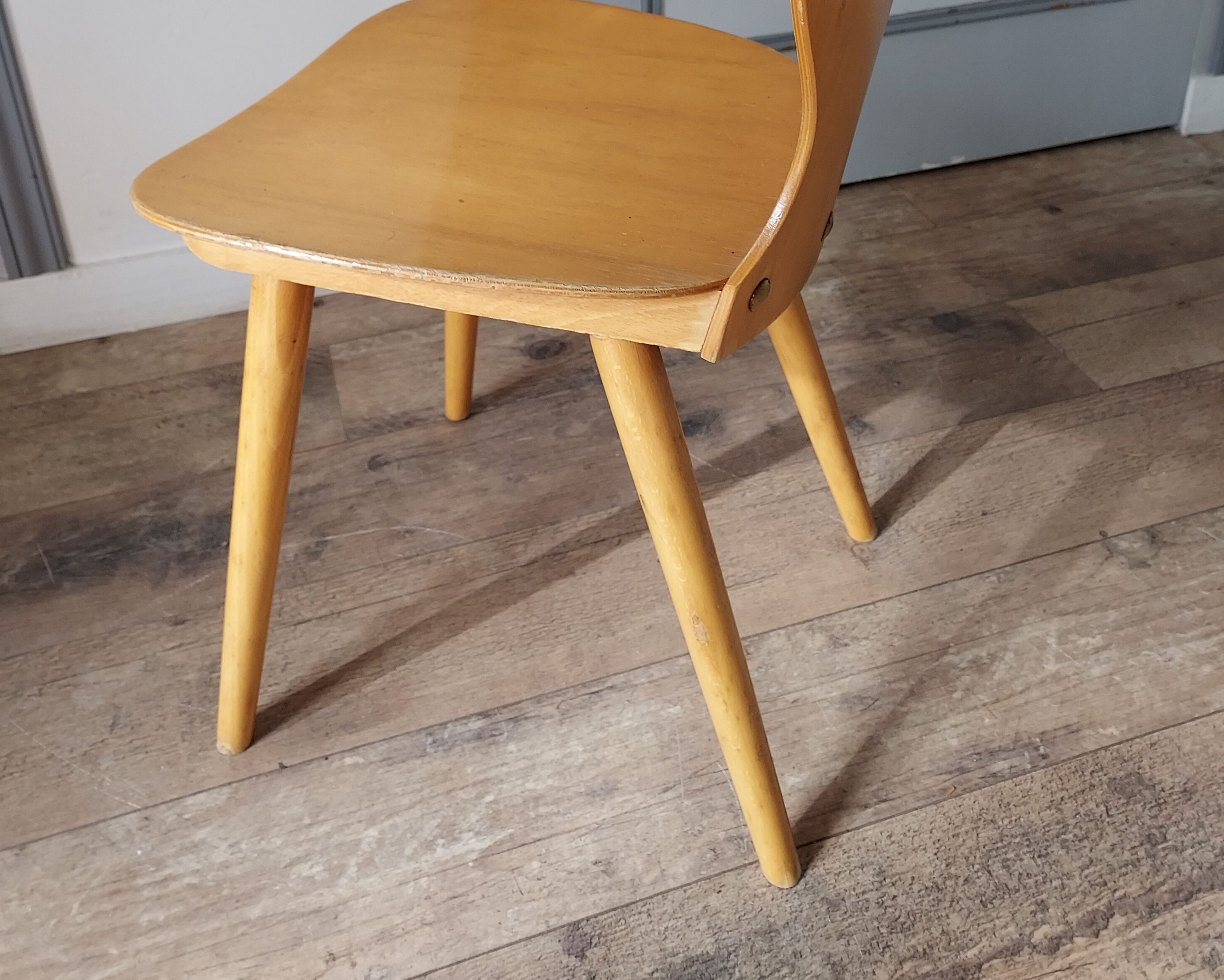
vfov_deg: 43.0
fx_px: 1159
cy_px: 151
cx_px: 609
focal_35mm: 32
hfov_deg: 55.7
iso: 80
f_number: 1.8
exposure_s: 1/60
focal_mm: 4.6
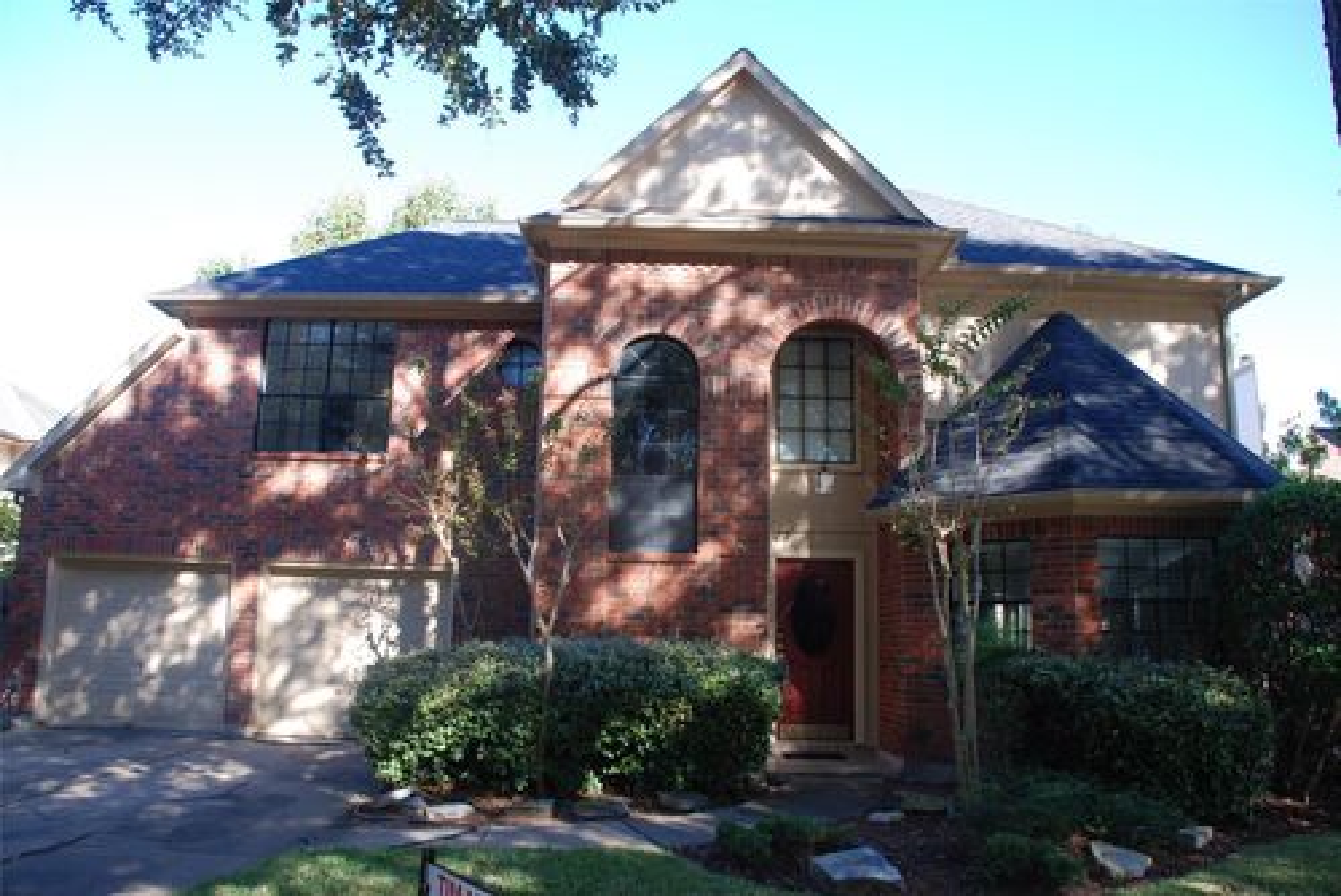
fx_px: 1006
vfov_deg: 48.0
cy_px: 448
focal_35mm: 27
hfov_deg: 67.4
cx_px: 670
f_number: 5
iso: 200
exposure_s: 1/100
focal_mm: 18
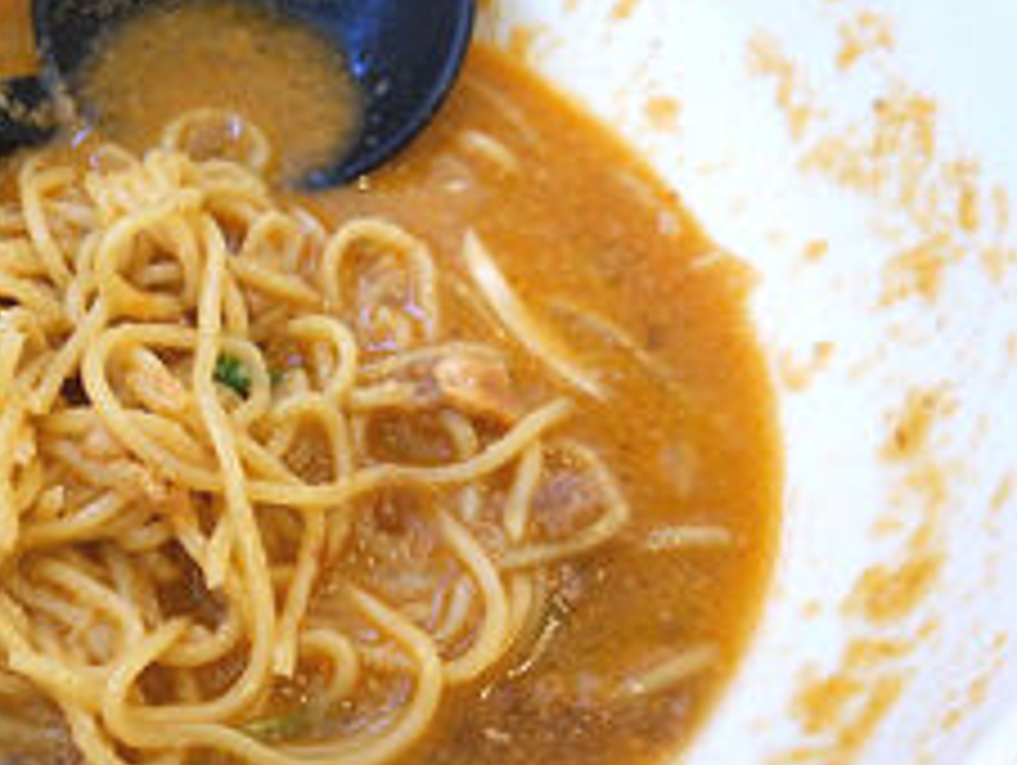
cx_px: 144
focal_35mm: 53
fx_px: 1559
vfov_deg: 27.6
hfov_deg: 34.5
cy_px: 405
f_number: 1.94
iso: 50
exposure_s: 1/59
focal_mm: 4.06
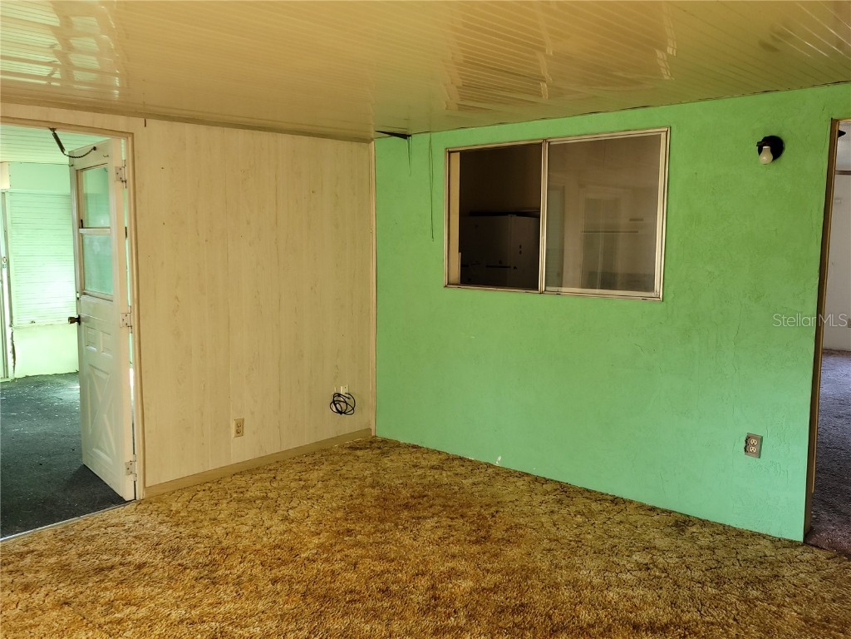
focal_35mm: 26
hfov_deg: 67.3
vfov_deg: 53.1
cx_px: 426
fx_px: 639
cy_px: 320
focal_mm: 5.4
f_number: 1.8
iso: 80
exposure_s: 1/60
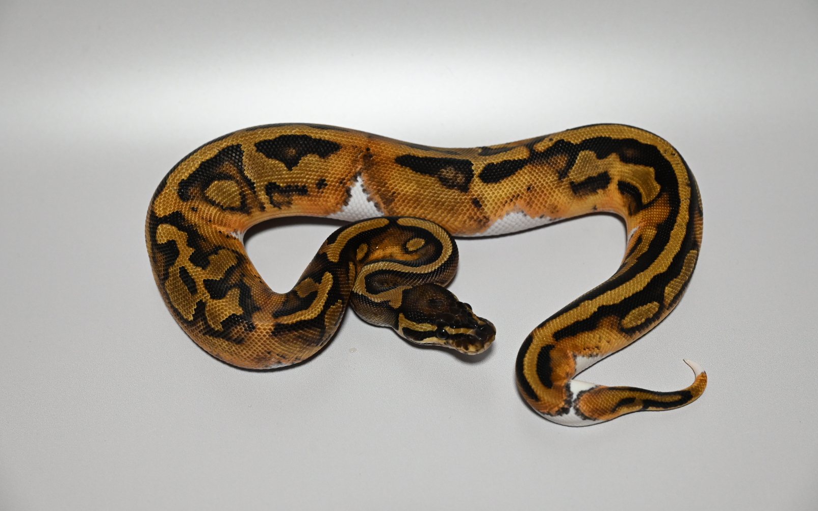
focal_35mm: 70
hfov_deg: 29.4
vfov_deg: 18.6
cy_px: 250
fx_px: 1560
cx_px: 413
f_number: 7.1
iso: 5000
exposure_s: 1/100
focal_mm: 68
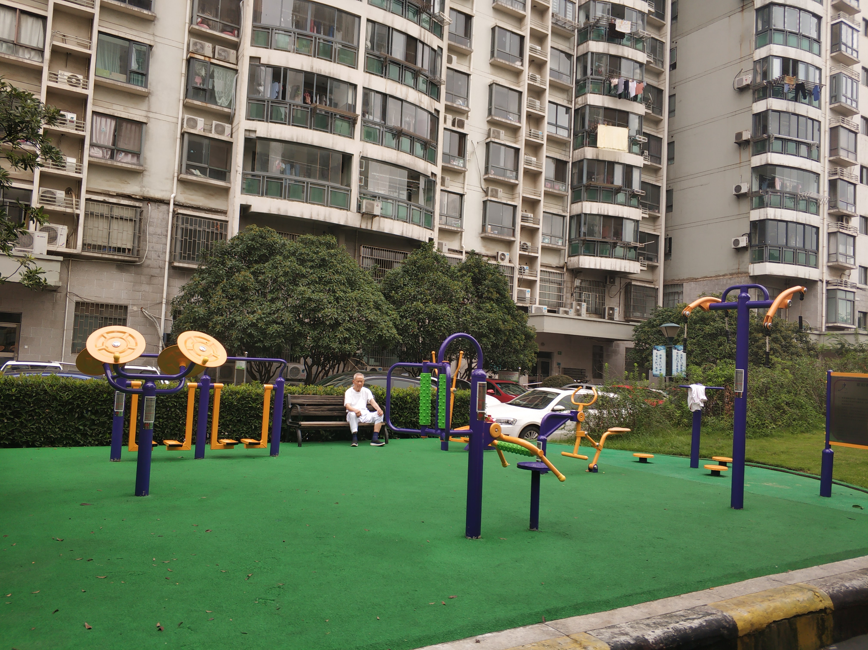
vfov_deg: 51.3
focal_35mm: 27
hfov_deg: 65.4
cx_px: 434
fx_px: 676
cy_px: 325
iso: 106
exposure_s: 1/231
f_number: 1.8
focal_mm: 3.82
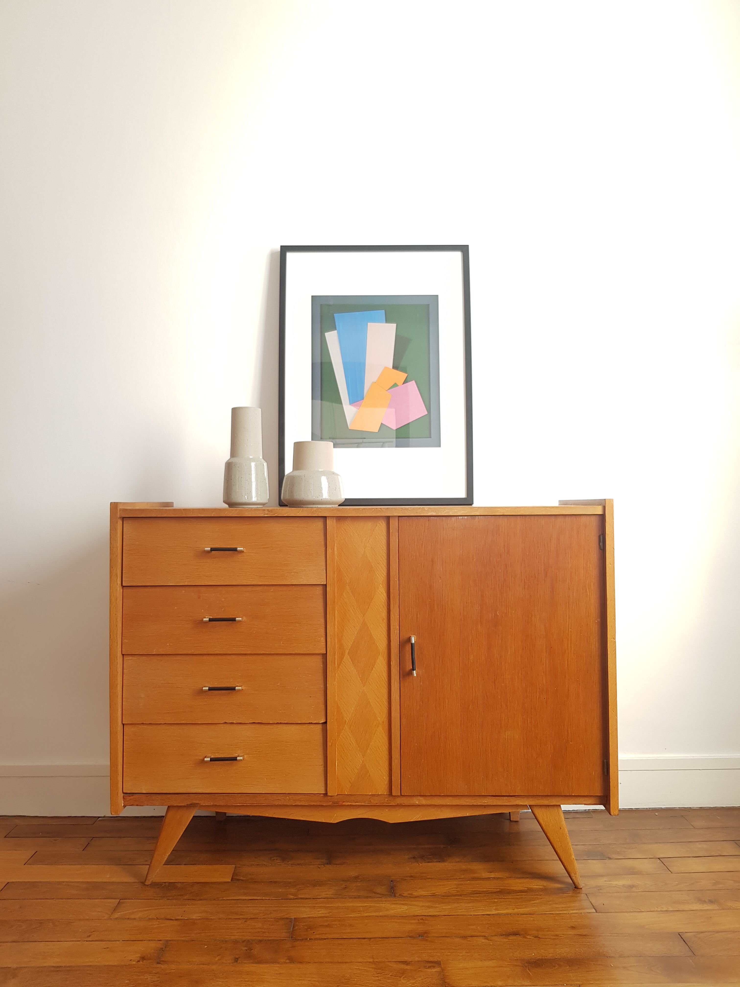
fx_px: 741
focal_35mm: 26
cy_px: 494
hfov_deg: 53.1
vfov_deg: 67.3
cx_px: 370
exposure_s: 1/50
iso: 64
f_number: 1.7
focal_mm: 4.2
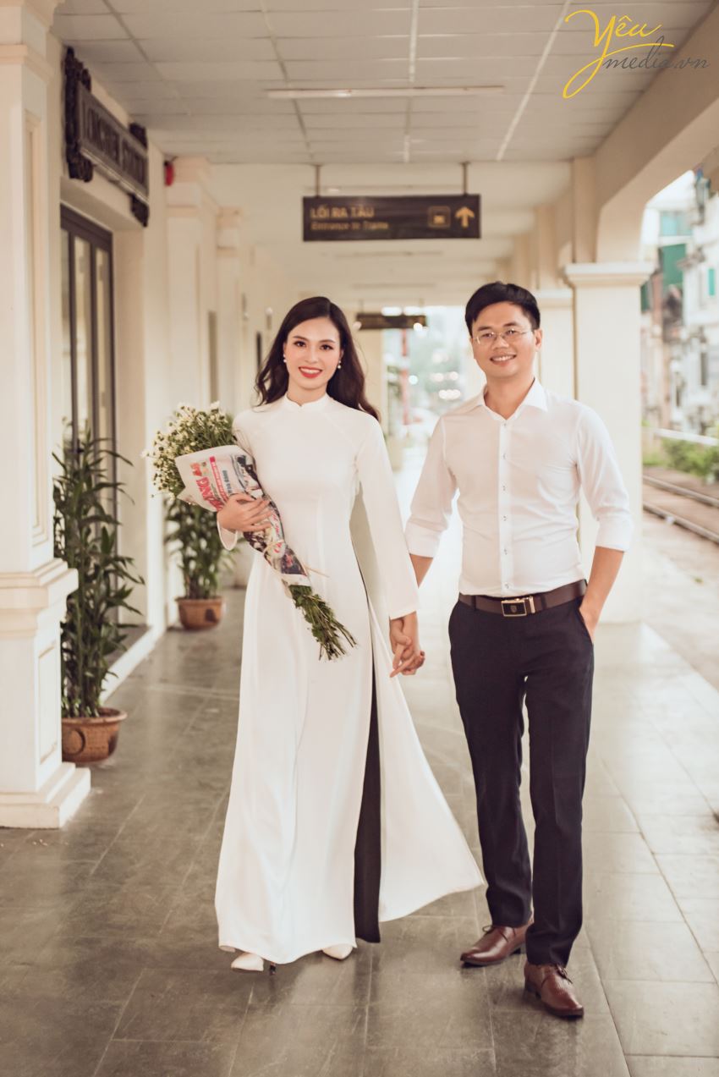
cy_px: 538
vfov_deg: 33.4
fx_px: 1795
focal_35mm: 60
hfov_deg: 22.6
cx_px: 360
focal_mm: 60
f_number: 2.8
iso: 1250
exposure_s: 1/80
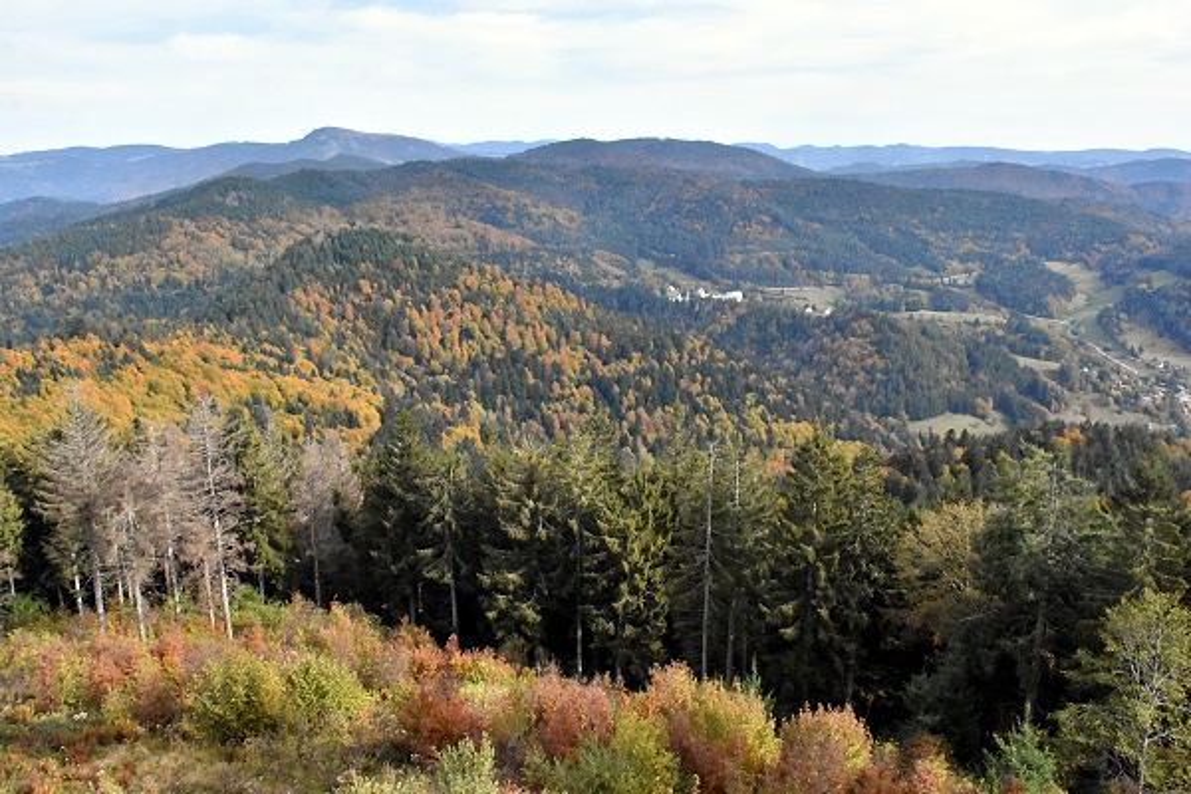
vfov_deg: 40.0
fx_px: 1092
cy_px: 397
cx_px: 596
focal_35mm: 33
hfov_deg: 57.2
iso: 7200
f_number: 10
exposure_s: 1/8000
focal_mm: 22
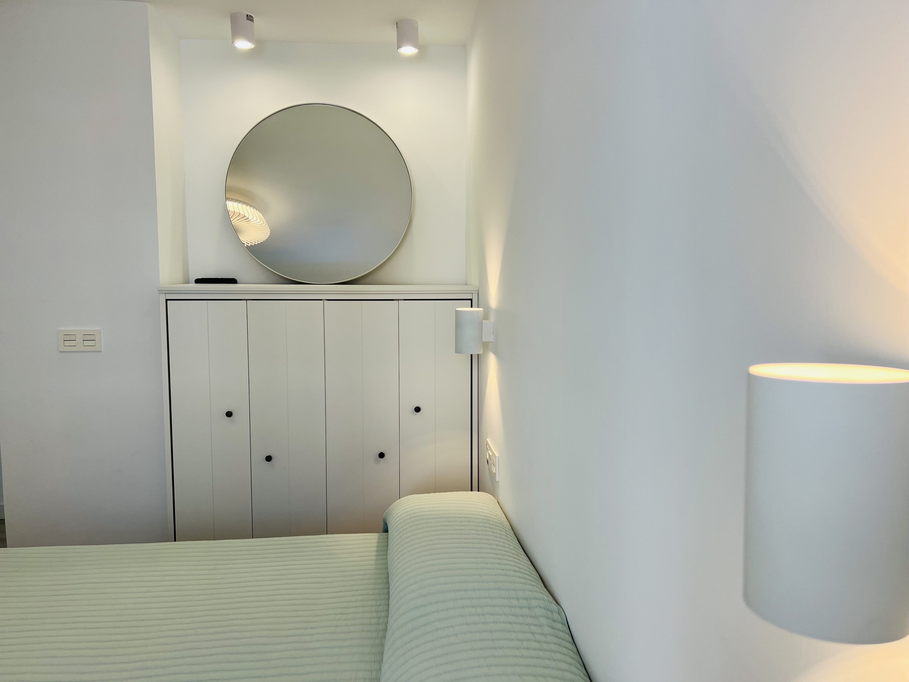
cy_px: 341
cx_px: 454
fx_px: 683
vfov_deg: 53.1
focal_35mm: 26
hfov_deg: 67.3
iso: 50
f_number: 1.5
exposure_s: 1/394
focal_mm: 5.7
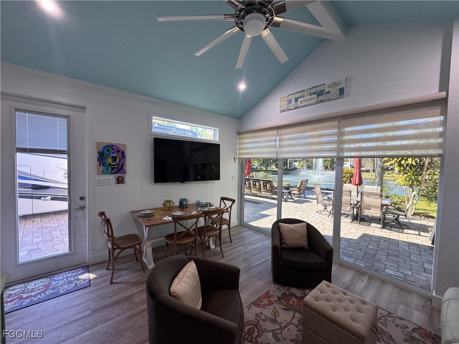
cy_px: 172
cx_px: 230
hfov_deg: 102.1
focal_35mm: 14
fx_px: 186
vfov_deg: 85.7
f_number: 2.2
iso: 125
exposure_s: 1/120
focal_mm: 2.22
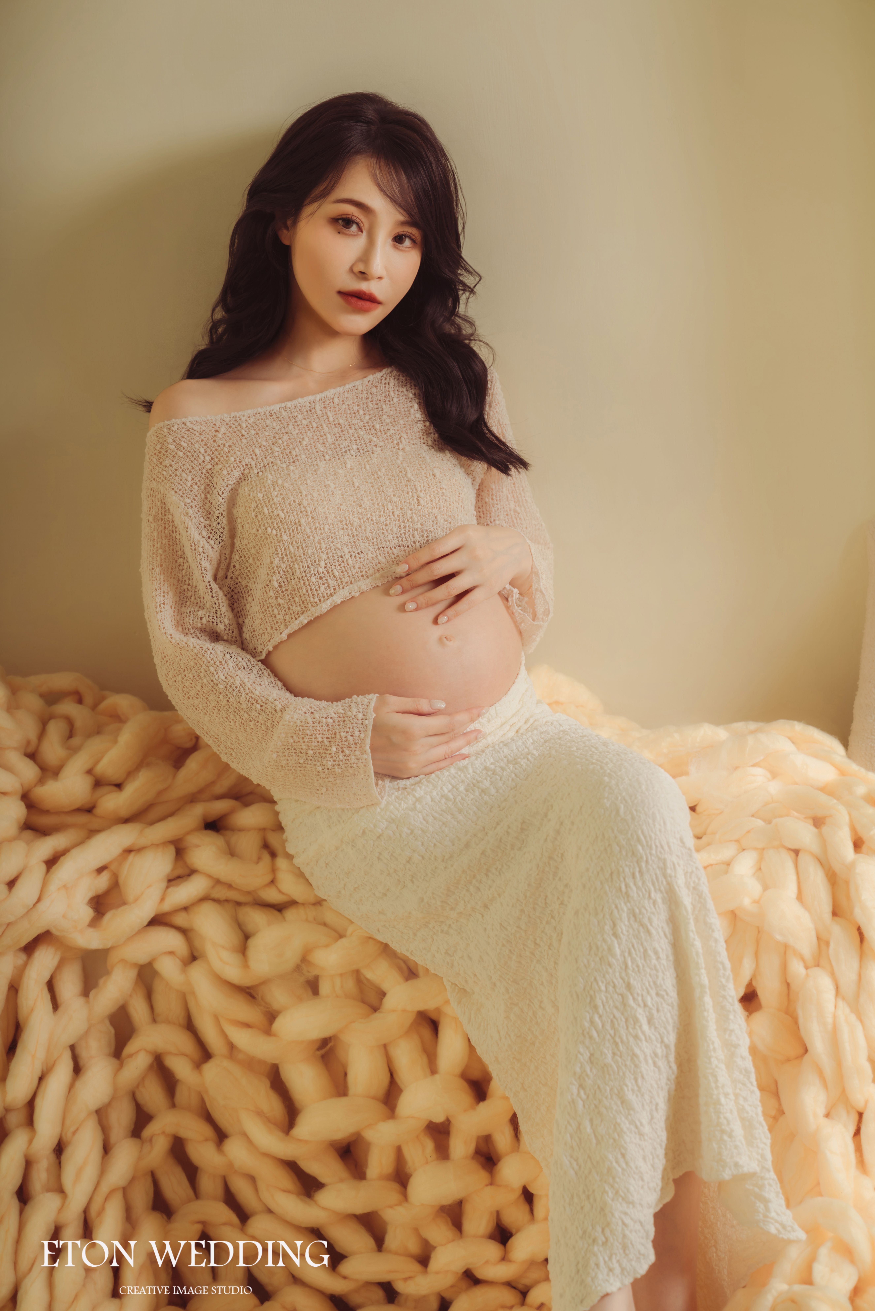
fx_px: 2551
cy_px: 656
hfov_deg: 19.5
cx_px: 438
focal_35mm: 70
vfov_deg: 28.8
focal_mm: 70
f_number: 4
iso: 320
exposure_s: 1/250
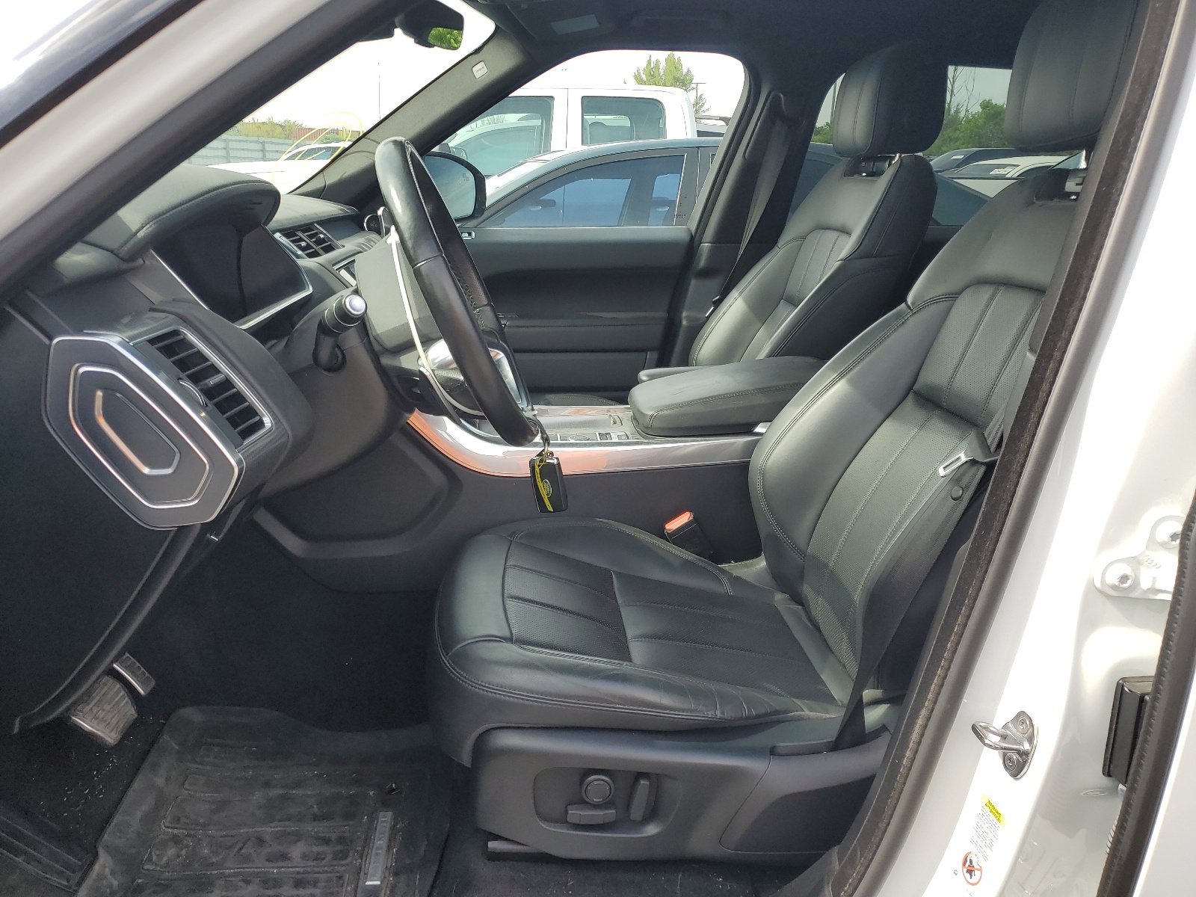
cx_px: 598
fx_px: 898
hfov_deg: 67.3
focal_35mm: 26
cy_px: 448
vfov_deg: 53.1
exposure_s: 1/714
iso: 50
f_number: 1.5
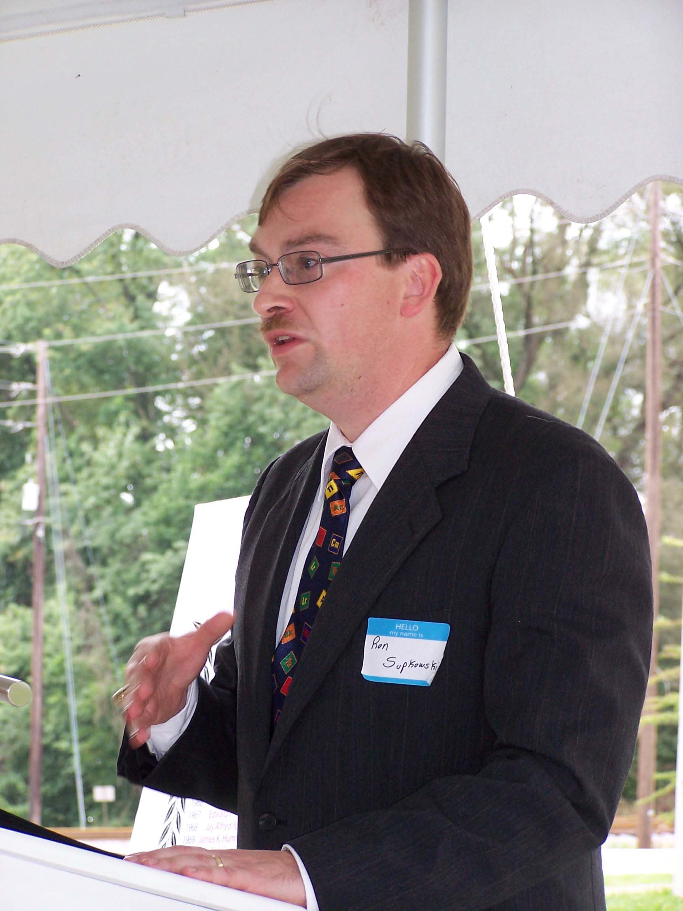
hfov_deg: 10.7
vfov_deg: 14.2
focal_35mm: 139
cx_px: 342
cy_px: 456
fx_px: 3657
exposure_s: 1/125
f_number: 3.2
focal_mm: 23.1
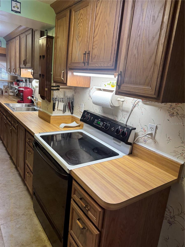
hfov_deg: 56.8
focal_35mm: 24
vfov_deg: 71.6
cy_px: 124
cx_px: 92
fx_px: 171
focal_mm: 6.76
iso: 160
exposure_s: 1/120
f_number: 1.78
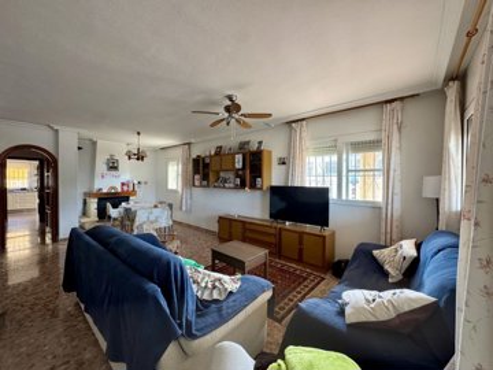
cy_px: 185
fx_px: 199
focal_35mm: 14
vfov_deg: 85.7
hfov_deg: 102.1
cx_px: 246
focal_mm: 2.22
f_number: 2.2
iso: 320
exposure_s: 1/100
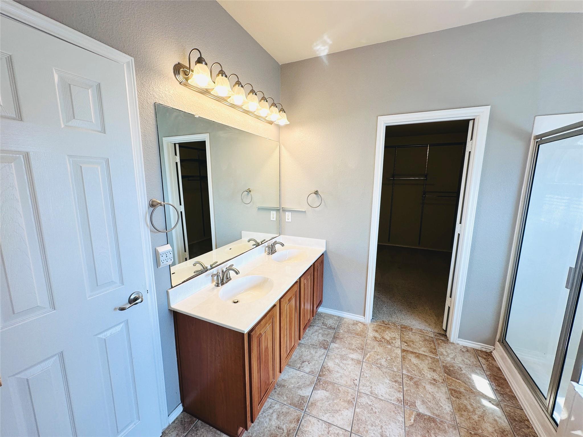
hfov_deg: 102.1
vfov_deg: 85.7
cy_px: 218
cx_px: 292
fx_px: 236
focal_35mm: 14
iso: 50
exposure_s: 1/120
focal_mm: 2.22
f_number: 2.2
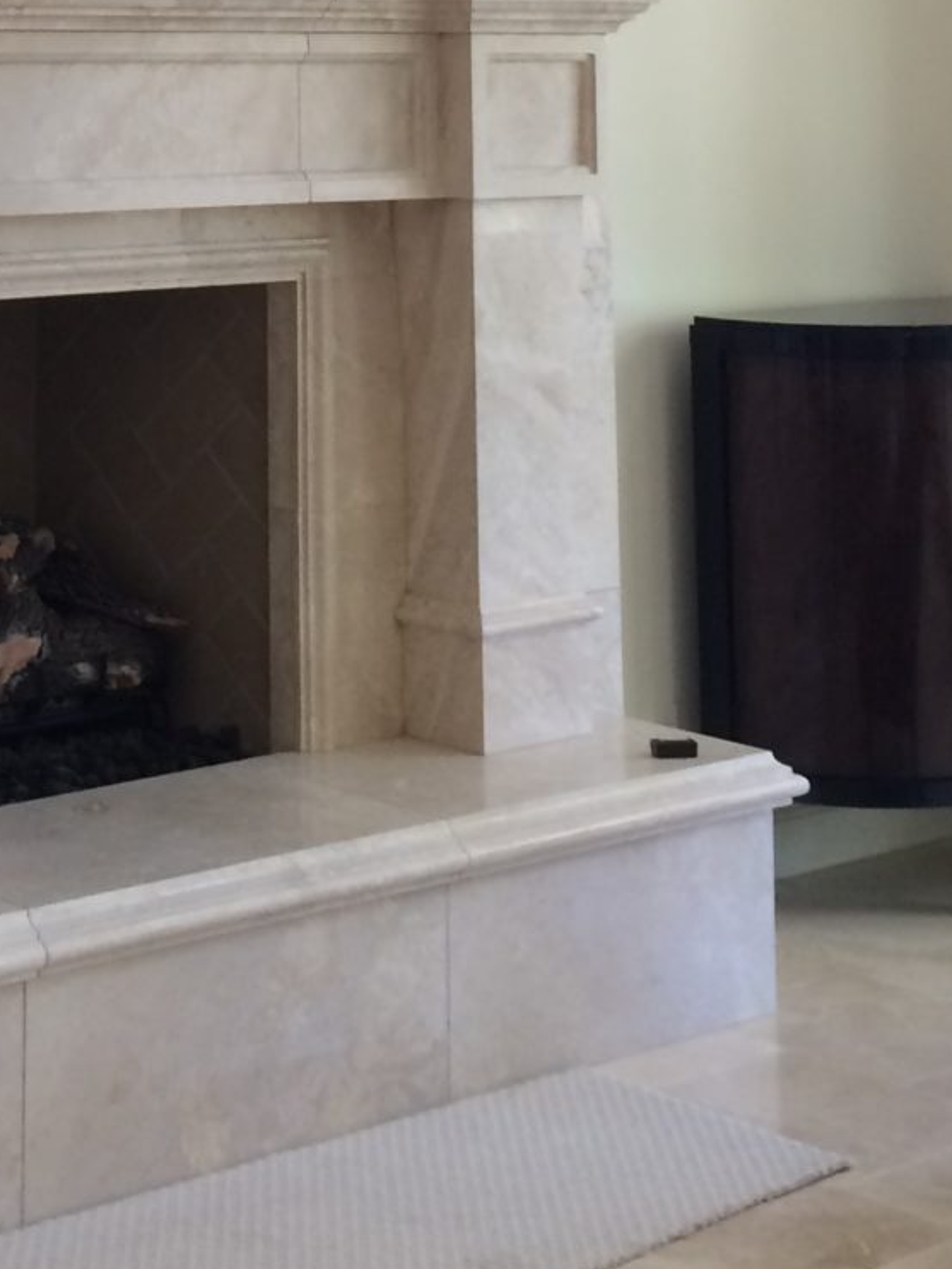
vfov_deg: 22.3
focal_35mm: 80
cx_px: 2
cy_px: -298
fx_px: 2932
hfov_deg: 18.0
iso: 40
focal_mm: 4.15
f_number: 2.2
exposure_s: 1/40
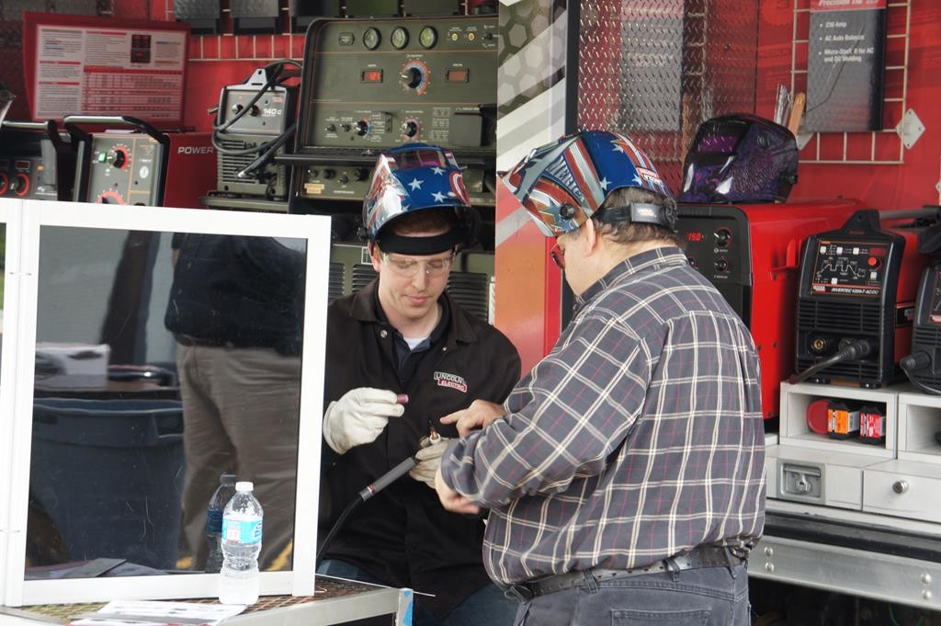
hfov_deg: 26.5
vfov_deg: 17.8
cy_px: 313
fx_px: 1998
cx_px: 470
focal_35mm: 76
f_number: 5.6
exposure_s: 1/80
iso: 200
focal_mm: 51
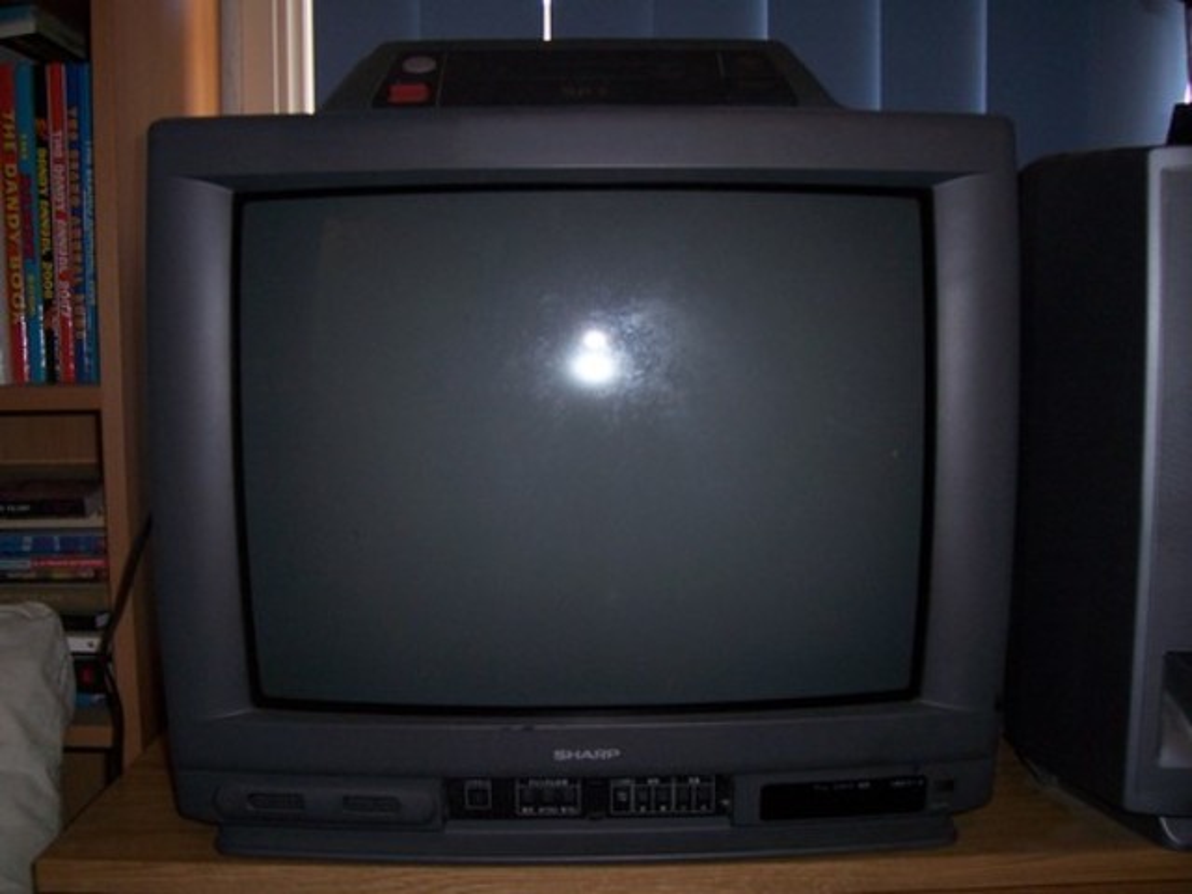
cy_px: 447
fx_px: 1171
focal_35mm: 34
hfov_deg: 54.0
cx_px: 596
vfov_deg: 41.8
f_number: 2.7
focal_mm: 5.6
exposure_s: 1/60
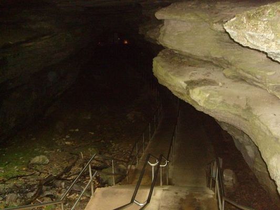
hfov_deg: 52.6
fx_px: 283
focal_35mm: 35
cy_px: 105
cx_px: 140
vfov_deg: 40.7
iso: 400
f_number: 2.8
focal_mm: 5.8
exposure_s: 1/45
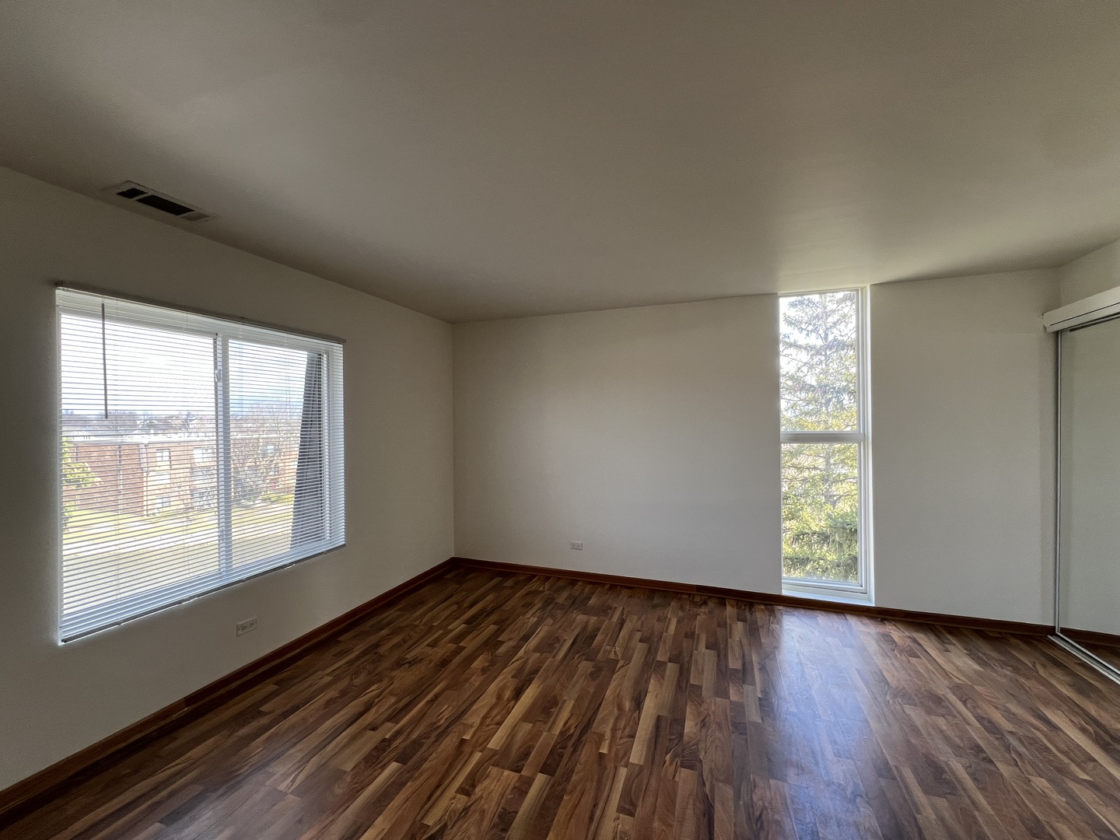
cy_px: 420
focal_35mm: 13
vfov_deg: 89.9
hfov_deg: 106.2
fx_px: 421
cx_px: 560
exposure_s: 1/99
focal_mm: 1.57
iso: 64
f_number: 1.8
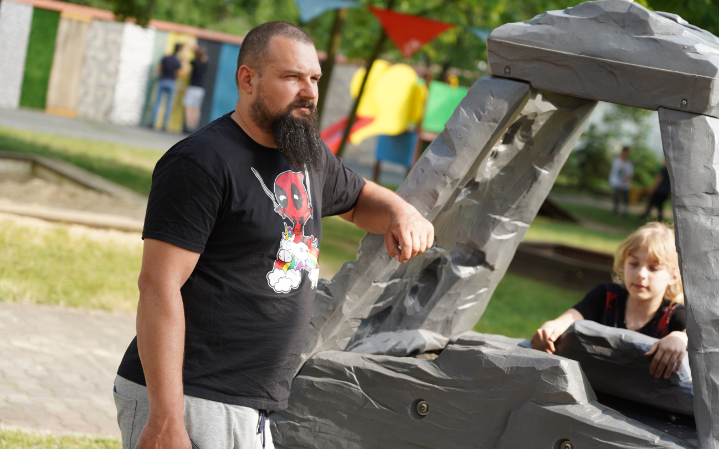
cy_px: 218
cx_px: 360
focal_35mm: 97
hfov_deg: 21.4
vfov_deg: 13.5
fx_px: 1901
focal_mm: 95
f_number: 4
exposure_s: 1/200
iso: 100
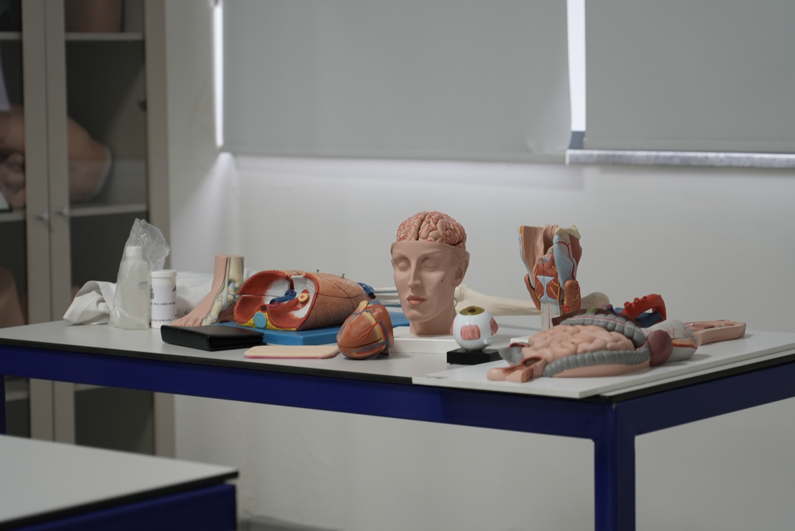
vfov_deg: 13.2
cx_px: 398
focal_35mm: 104
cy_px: 266
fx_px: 2298
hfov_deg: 19.6
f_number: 4
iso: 1000
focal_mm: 104
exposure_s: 1/100
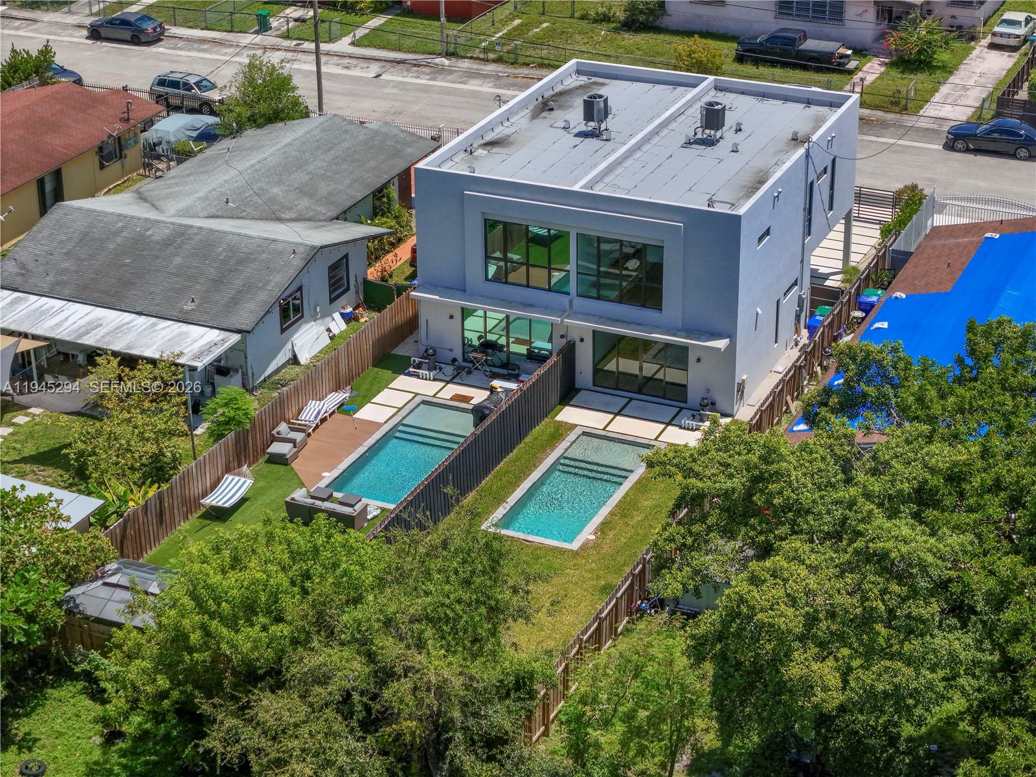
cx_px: 518
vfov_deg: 21.0
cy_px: 388
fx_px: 2095
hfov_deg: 27.8
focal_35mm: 70
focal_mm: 19.35
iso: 180
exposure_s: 1/2500
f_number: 2.8
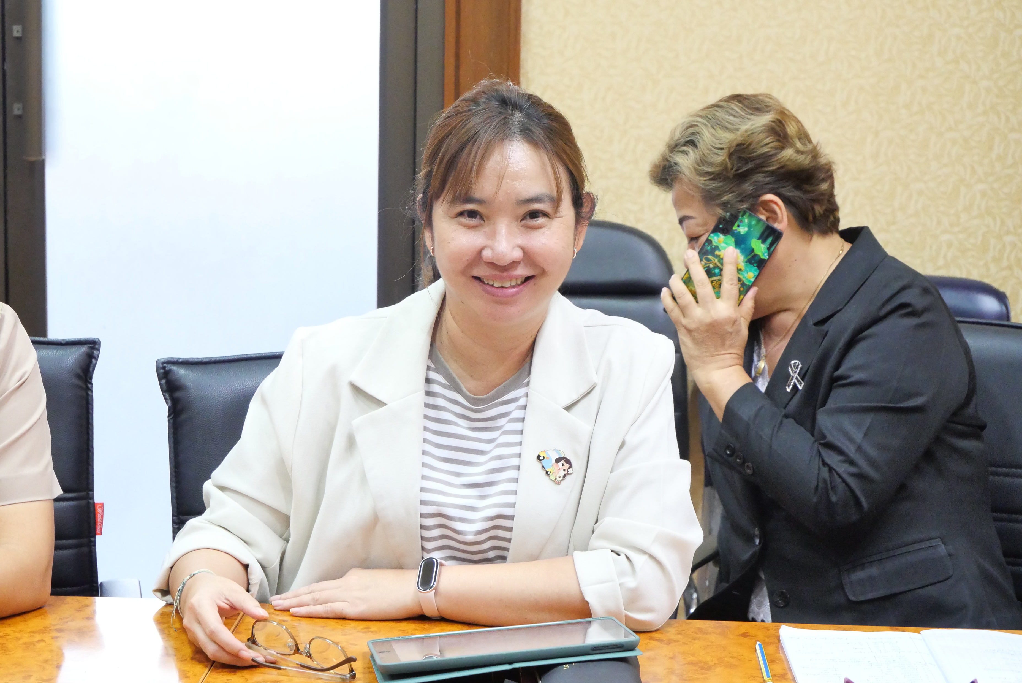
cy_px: 342
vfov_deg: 13.6
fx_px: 2869
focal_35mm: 101
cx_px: 511
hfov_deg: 20.2
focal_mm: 49
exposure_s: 1/15
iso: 3200
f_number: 6.3
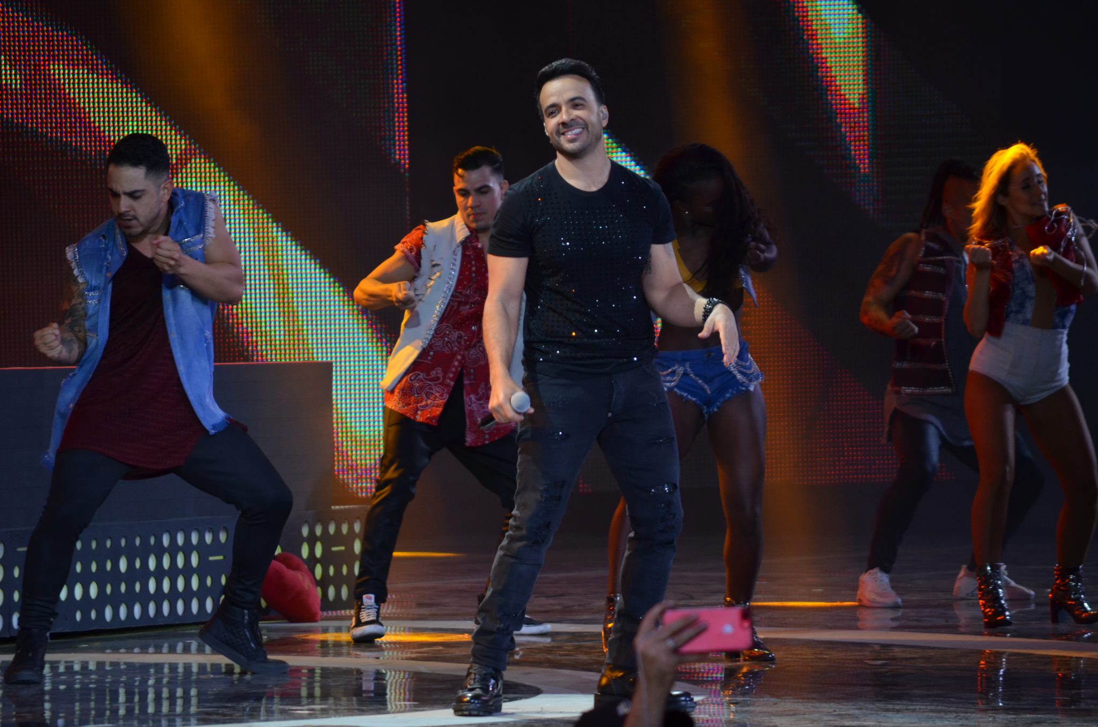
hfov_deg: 6.9
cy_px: 364
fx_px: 9130
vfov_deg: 4.6
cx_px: 549
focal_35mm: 300
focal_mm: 200
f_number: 5.6
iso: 800
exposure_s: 1/125
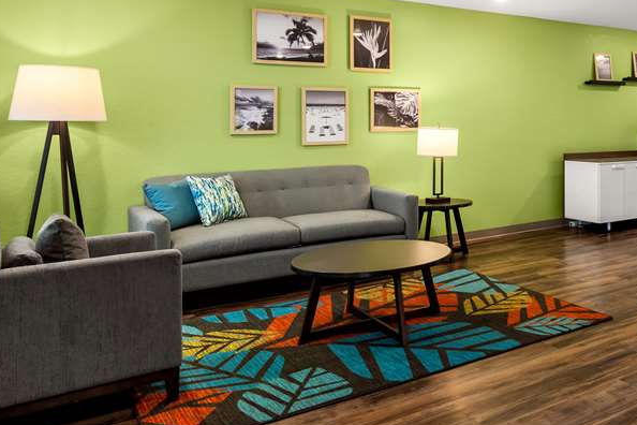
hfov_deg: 56.1
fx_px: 548
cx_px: 507
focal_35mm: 31
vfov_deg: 41.9
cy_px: 151
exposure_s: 1/8
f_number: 6.3
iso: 320
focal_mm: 12
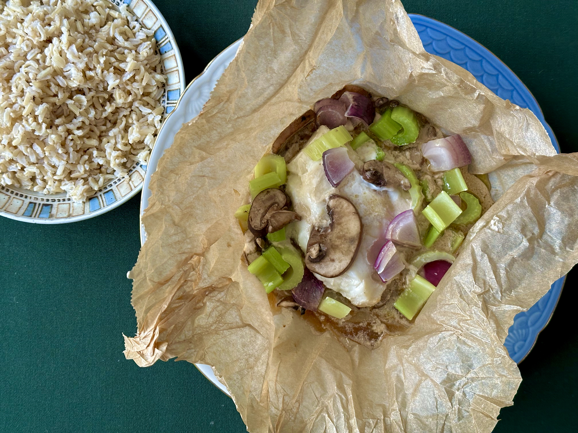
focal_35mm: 48
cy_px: 216
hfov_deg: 39.7
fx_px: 801
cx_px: 289
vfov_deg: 30.3
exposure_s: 1/50
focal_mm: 6.86
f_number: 1.78
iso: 160
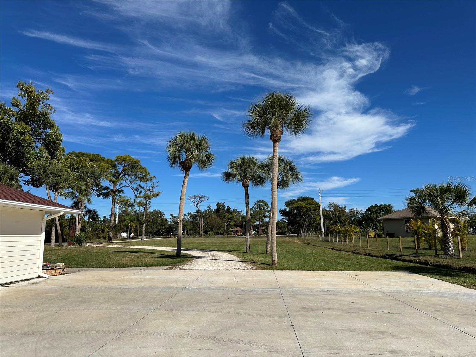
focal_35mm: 24
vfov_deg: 56.8
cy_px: 178
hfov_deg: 71.6
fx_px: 330
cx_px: 238
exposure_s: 1/8197
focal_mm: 6.86
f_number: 1.78
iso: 80
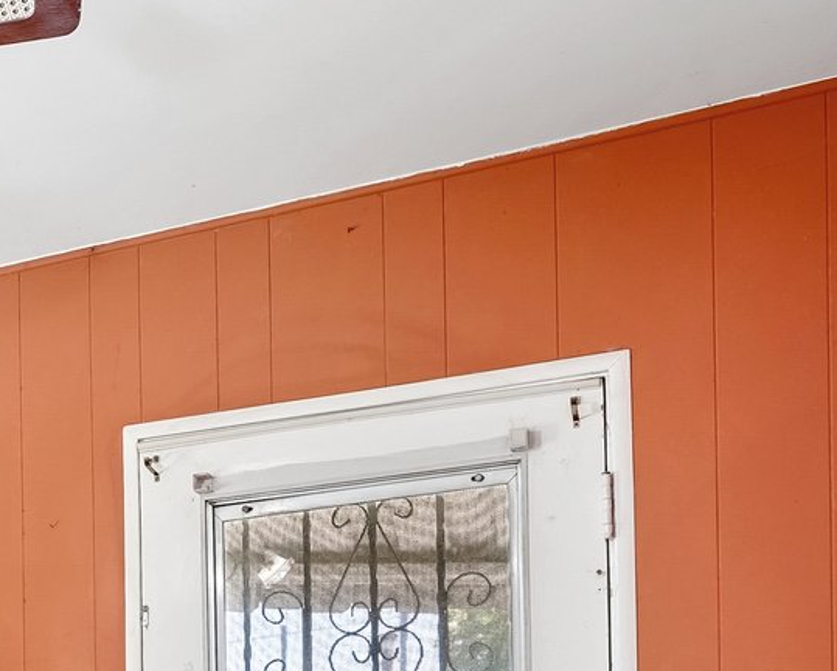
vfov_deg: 23.8
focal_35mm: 57
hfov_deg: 26.3
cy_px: 846
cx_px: -339
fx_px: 1413
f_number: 8
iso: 400
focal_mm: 16
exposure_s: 1/3.33
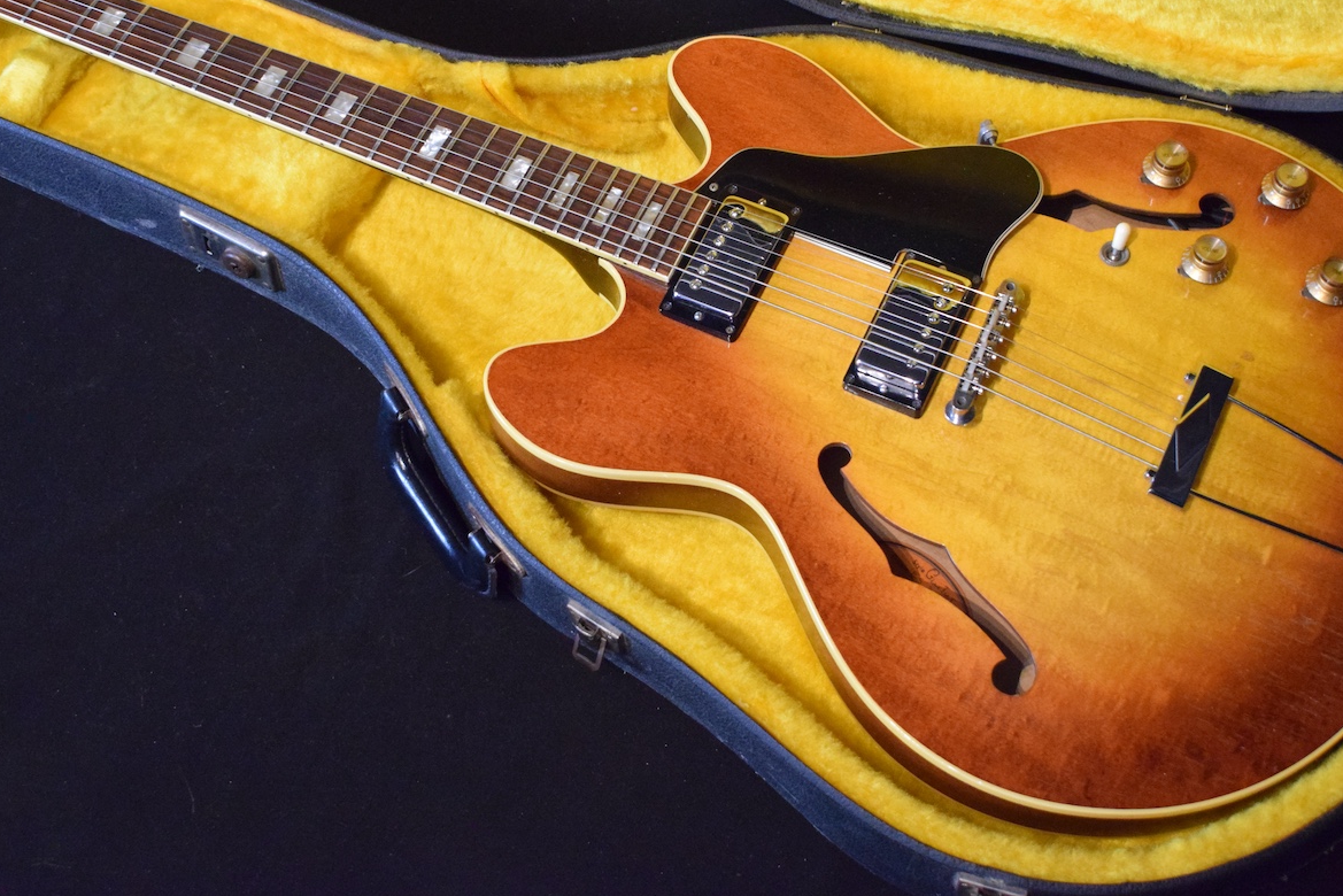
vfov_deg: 22.7
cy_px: 335
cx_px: 635
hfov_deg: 33.6
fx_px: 2225
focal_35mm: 60
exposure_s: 1/60
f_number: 4.2
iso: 5000
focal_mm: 31
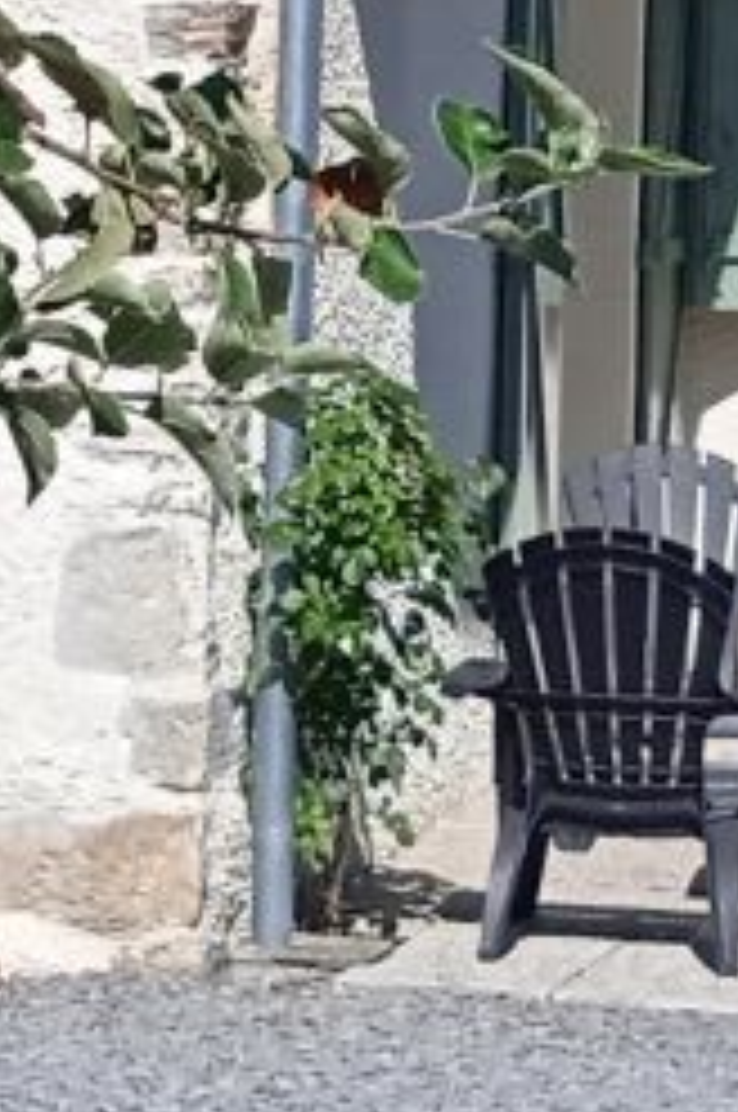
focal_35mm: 189
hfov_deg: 7.2
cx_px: 274
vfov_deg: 10.9
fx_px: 5828
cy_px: 270
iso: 100
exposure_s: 1/1692
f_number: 2.2
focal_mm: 3.43
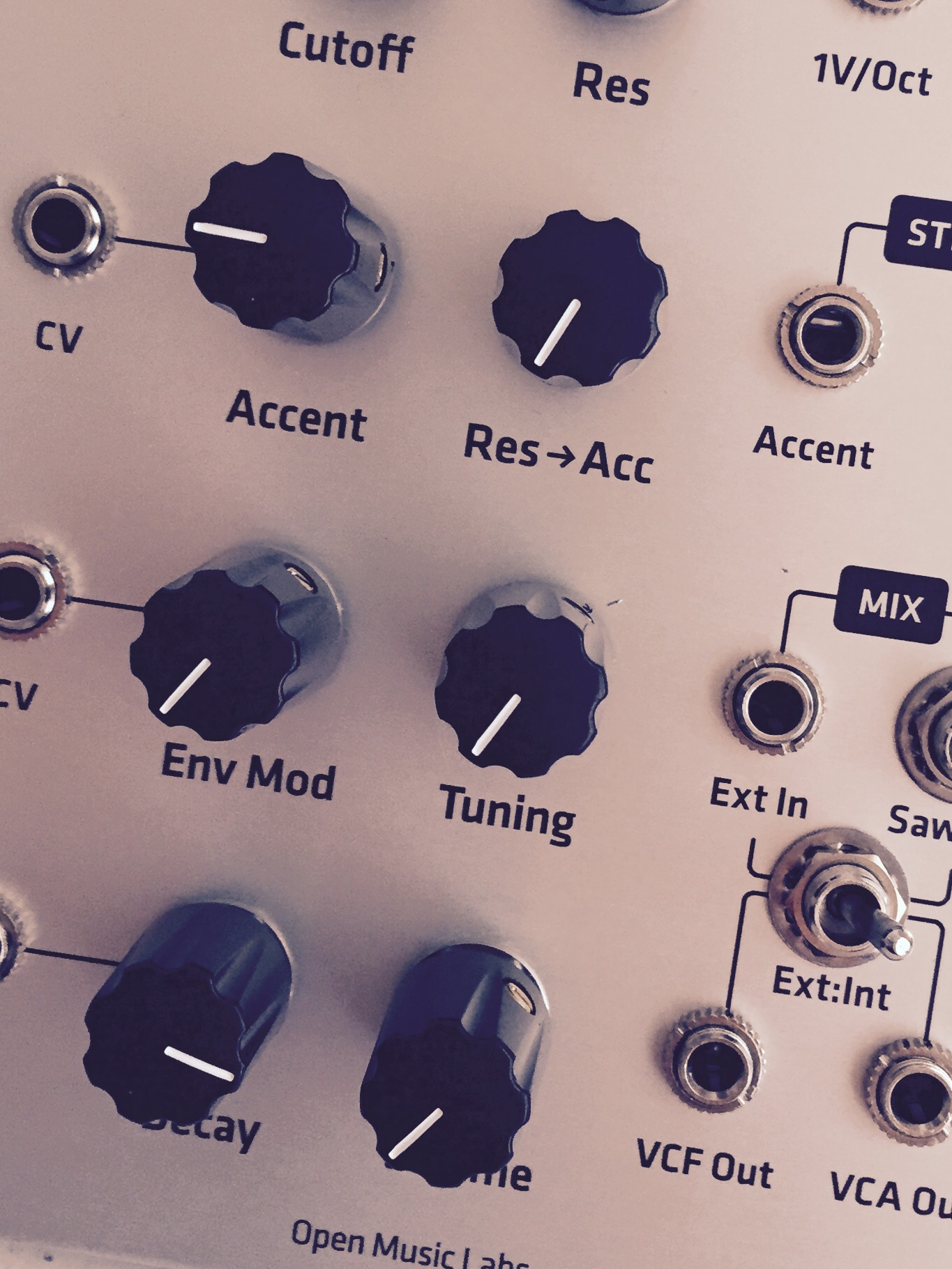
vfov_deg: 36.7
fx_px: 1907
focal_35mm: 52
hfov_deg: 28.0
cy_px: 512
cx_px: 519
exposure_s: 1/33
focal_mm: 4.15
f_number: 2.2
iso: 200
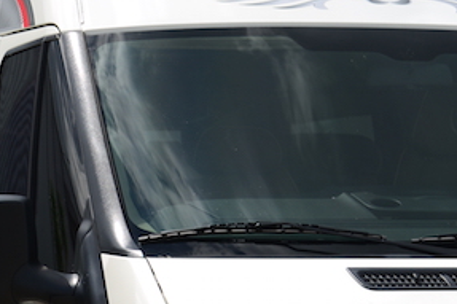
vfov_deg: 5.6
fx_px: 3096
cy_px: 310
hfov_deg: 8.4
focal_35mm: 244
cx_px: 307
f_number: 7.1
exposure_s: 1/250
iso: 50
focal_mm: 70
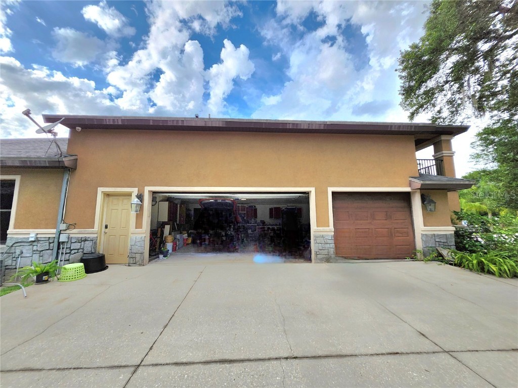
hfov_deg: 106.2
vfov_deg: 89.9
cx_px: 259
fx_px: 195
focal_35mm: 13
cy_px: 194
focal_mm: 1.74
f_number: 2.2
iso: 40
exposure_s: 1/1429
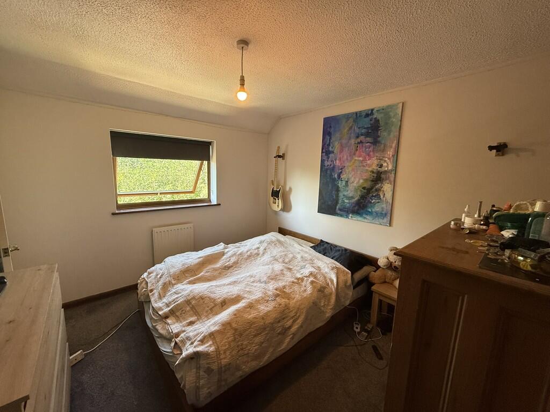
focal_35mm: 14
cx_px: 275
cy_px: 206
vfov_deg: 85.7
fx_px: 222
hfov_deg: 102.1
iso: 250
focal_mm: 2.22
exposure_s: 1/99
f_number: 2.2
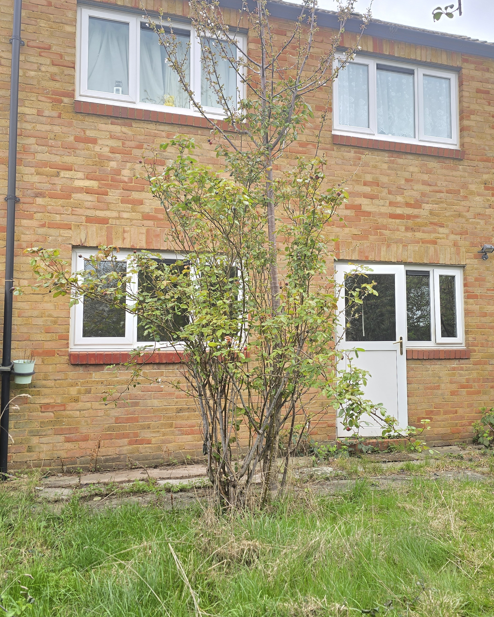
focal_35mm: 34
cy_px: 307
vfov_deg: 52.8
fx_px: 621
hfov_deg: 42.7
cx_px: 333
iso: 20
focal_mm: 6.3
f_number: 1.7
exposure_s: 1/180
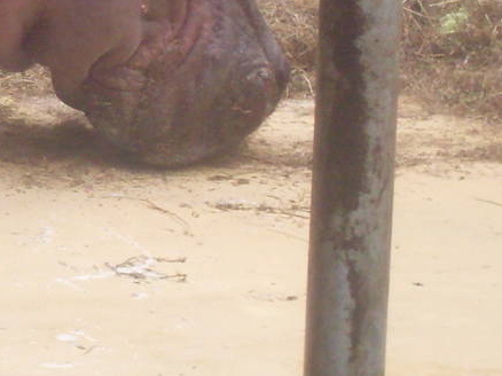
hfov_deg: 6.6
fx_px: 4290
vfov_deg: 5.0
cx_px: -384
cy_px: -140
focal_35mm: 296
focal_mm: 13.5
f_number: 4
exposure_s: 1/60
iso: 200
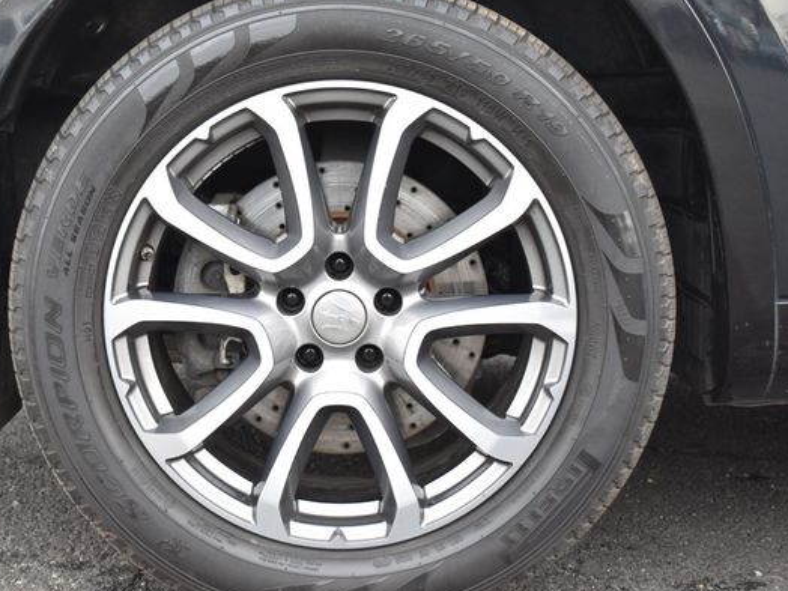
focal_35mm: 62
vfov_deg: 23.8
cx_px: 313
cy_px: 305
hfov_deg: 31.3
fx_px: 1402
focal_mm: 35
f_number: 4.5
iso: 800
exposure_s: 1/125
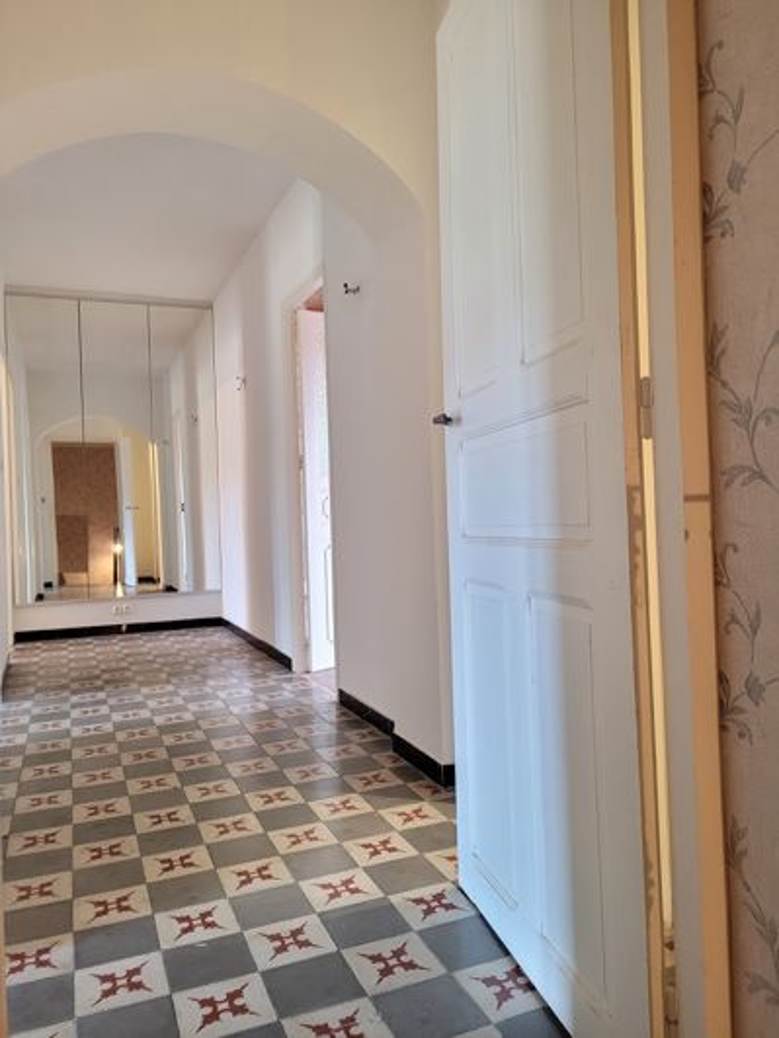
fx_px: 780
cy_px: 519
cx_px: 390
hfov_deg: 53.1
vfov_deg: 67.3
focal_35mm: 26
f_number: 1.8
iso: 400
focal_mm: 5.4
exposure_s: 1/50
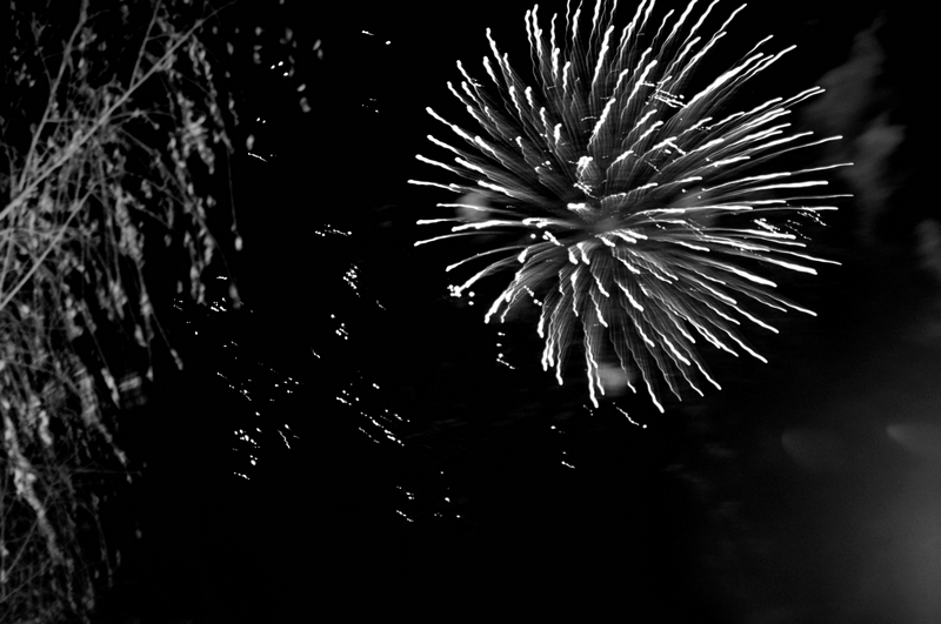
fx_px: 2545
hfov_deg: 20.9
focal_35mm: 98
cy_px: 312
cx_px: 470
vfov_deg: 14.0
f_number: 2.8
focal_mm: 65
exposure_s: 1/1.6
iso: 640
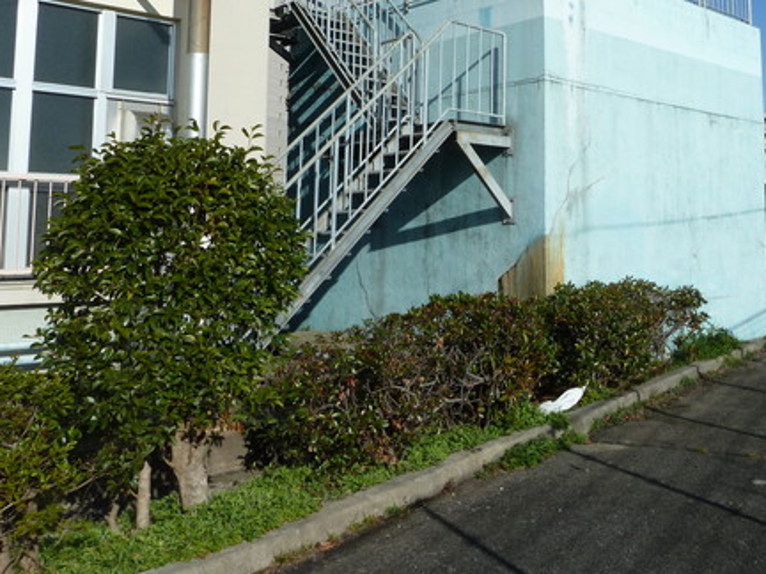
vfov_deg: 37.9
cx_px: 543
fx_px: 819
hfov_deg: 48.8
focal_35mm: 37
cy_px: 156
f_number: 5.6
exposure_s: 1/400
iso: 80
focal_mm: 4.1
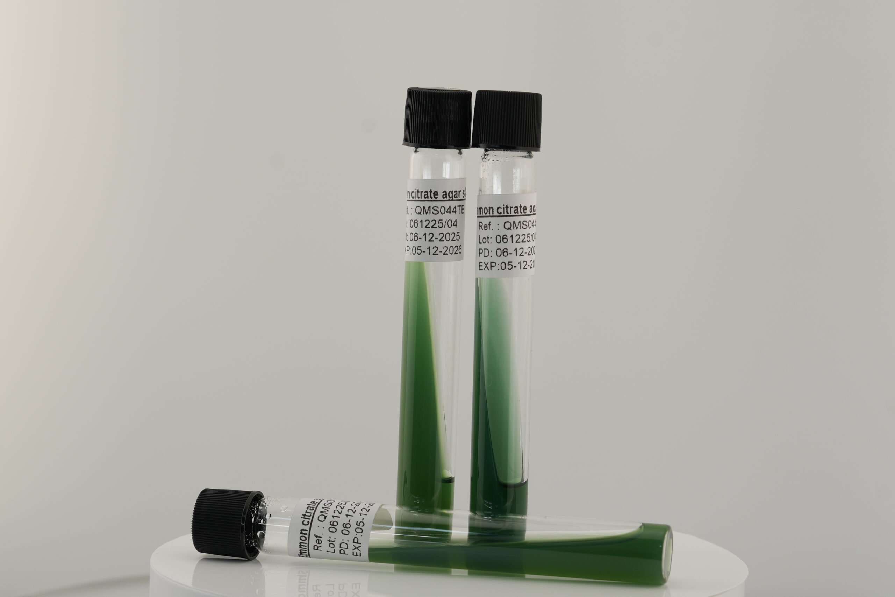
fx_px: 2561
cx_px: 448
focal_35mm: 103
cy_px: 298
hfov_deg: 19.8
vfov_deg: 13.3
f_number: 8
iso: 100
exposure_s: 1/125
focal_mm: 69
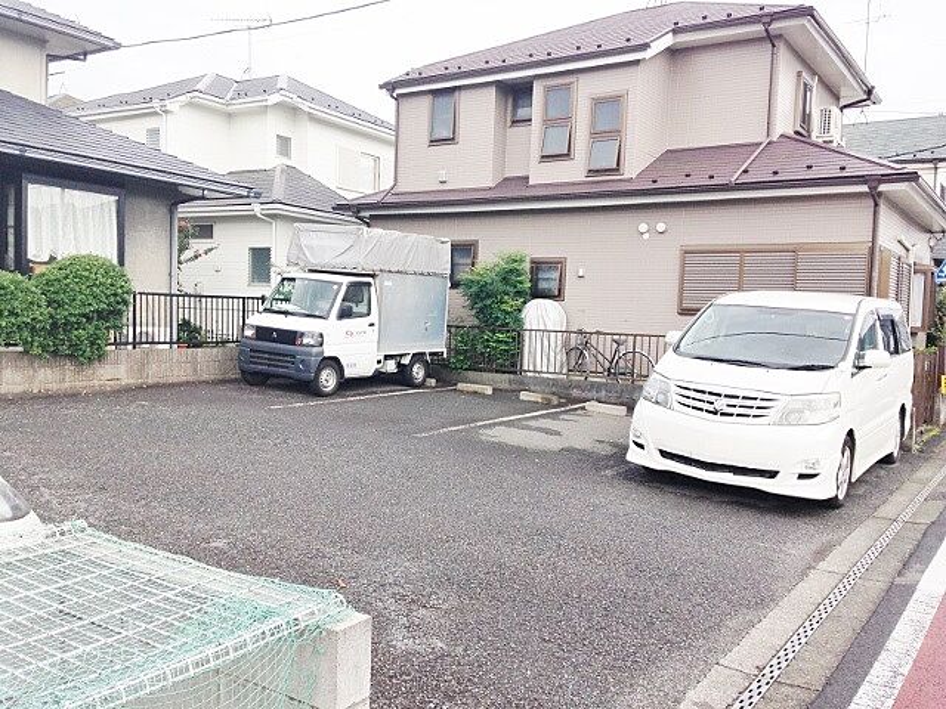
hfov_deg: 55.4
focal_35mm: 33
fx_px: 902
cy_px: 354
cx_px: 473
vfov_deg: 42.9
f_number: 2.4
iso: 50
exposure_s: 1/553
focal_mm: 4.12
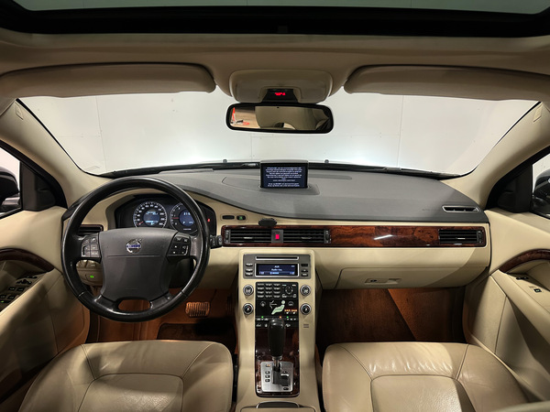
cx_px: 275
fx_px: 381
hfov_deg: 71.6
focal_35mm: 24
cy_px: 206
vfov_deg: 56.8
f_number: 1.8
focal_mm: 6.86
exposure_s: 1/50
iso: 400
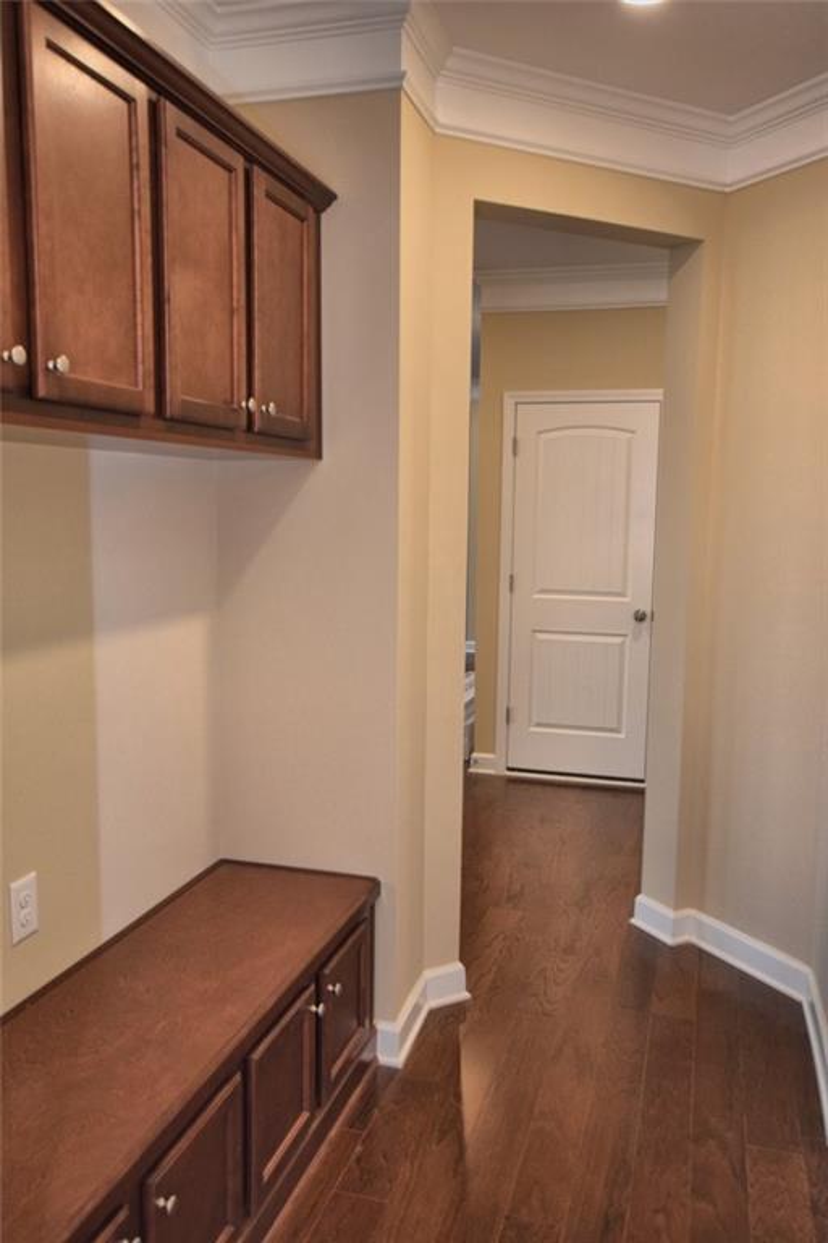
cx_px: 414
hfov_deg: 43.6
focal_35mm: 30
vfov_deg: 61.9
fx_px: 1035
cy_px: 622
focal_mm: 20
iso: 800
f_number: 4.5
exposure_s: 1/80
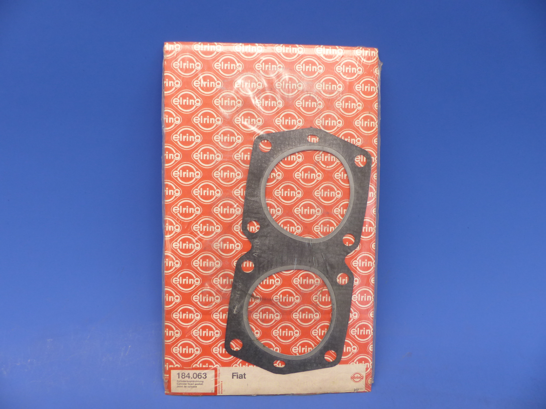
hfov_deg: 69.4
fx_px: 394
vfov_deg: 54.9
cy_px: 204
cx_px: 273
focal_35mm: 25
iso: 125
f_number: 2.8
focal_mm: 4.5
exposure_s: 1/60
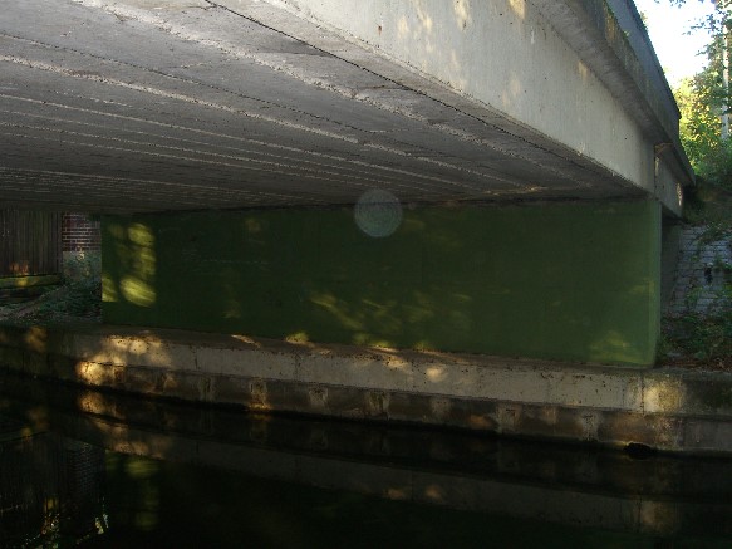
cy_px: 274
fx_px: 803
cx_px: 366
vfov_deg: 37.7
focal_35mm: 38
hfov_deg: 49.0
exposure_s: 1/60
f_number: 2.8
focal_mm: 7.9
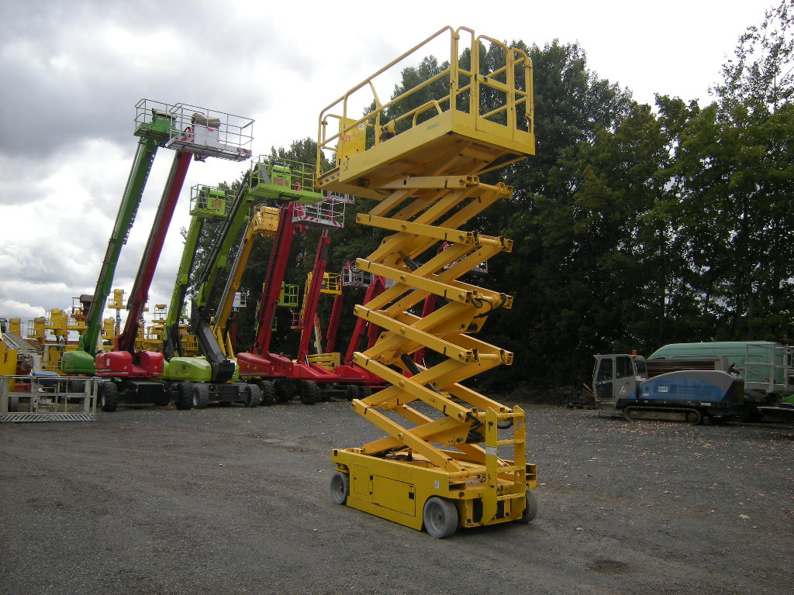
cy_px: 298
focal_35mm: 28
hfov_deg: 63.4
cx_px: 397
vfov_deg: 49.7
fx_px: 642
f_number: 5.6
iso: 64
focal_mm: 4.7
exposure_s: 1/186
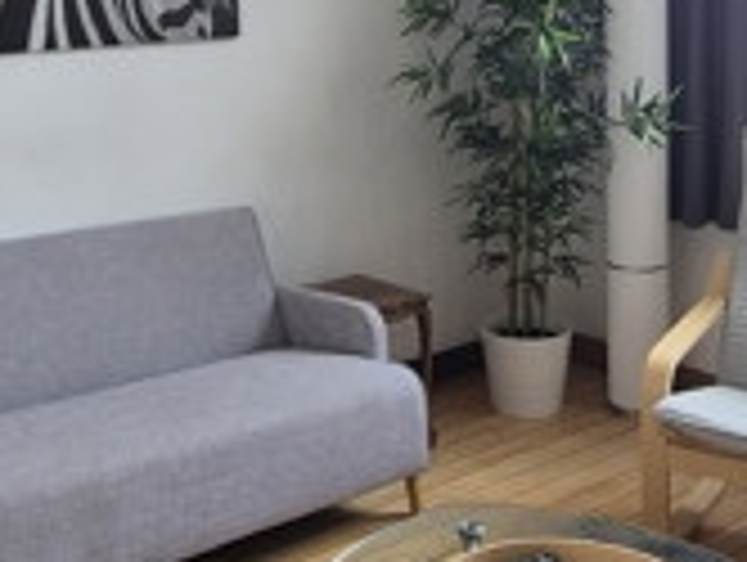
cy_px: 76
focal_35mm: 50
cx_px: 396
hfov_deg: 38.1
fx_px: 1081
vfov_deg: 28.3
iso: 80
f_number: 2.2
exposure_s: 1/100
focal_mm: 2.2
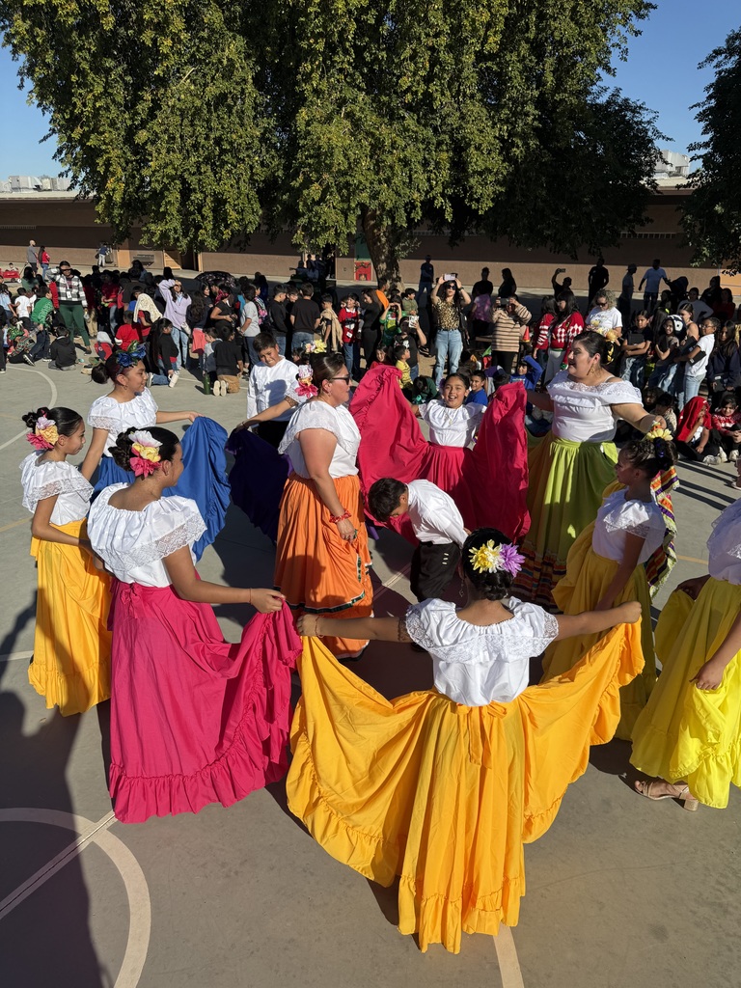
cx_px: 370
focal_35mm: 24
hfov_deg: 56.8
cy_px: 494
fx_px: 685
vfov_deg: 71.6
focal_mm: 6.76
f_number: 1.78
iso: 80
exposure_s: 1/7353
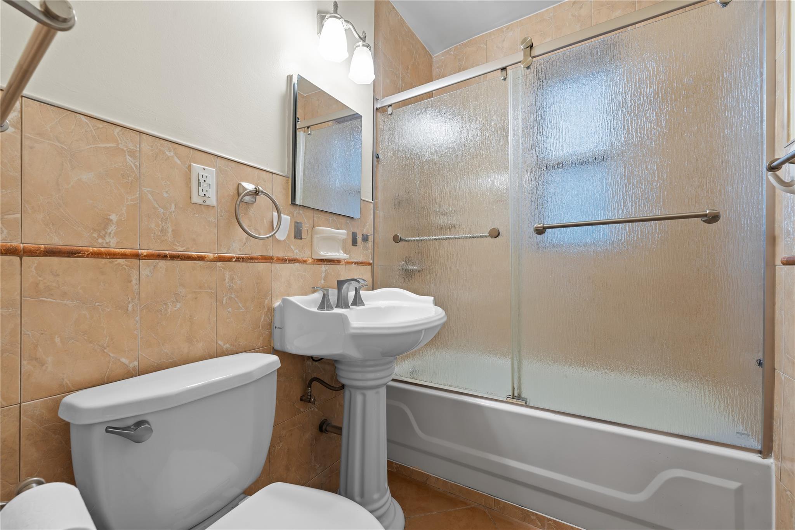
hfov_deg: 104.3
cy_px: 265
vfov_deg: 81.2
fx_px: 309
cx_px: 398
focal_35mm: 14
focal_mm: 14
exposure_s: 2
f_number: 10
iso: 200
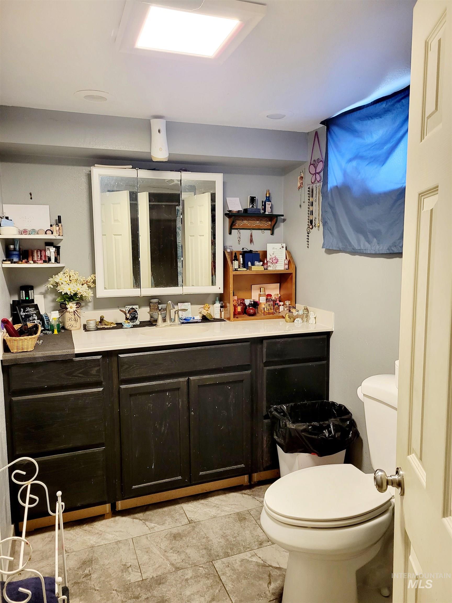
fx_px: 453
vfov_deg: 67.3
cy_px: 302
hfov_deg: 53.1
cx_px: 226
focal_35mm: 26
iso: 250
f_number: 1.8
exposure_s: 1/40
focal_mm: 5.4
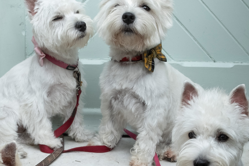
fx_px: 636
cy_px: 174
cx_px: 101
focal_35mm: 92
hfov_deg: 22.1
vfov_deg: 14.6
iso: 800
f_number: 5.6
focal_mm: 23
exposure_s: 1/1000
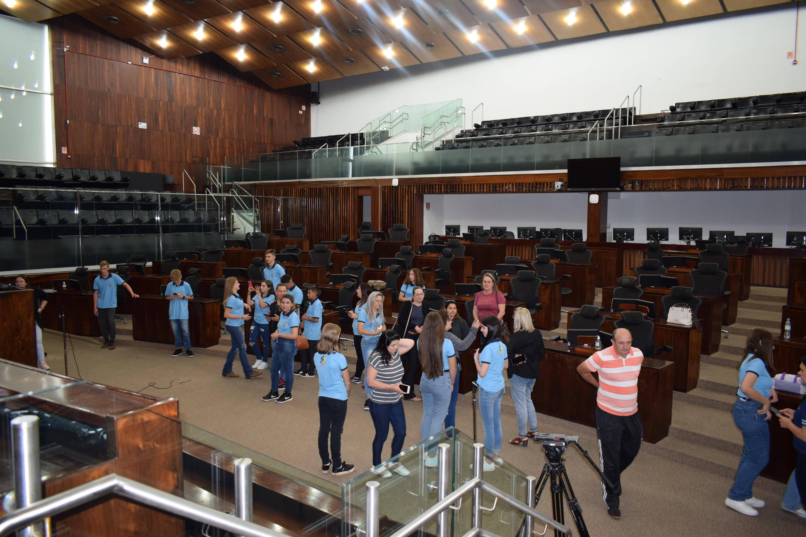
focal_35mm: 27
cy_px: 268
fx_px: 604
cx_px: 403
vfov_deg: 47.9
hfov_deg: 67.4
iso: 800
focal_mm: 18
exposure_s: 1/80
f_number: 4
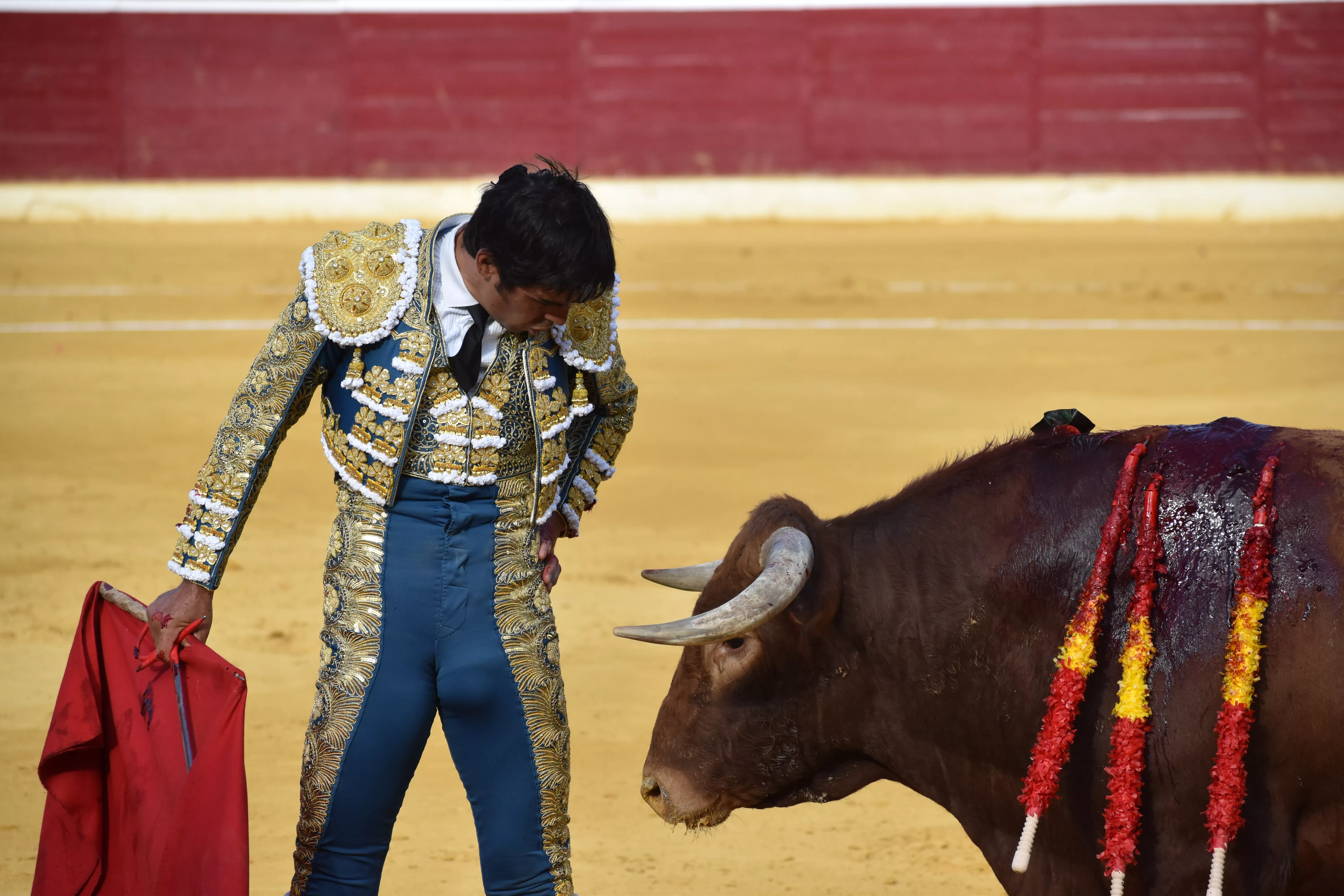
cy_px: 448
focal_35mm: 210
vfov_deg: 6.5
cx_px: 672
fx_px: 7839
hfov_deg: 9.8
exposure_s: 1/2500
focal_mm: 140
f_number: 6.3
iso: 800
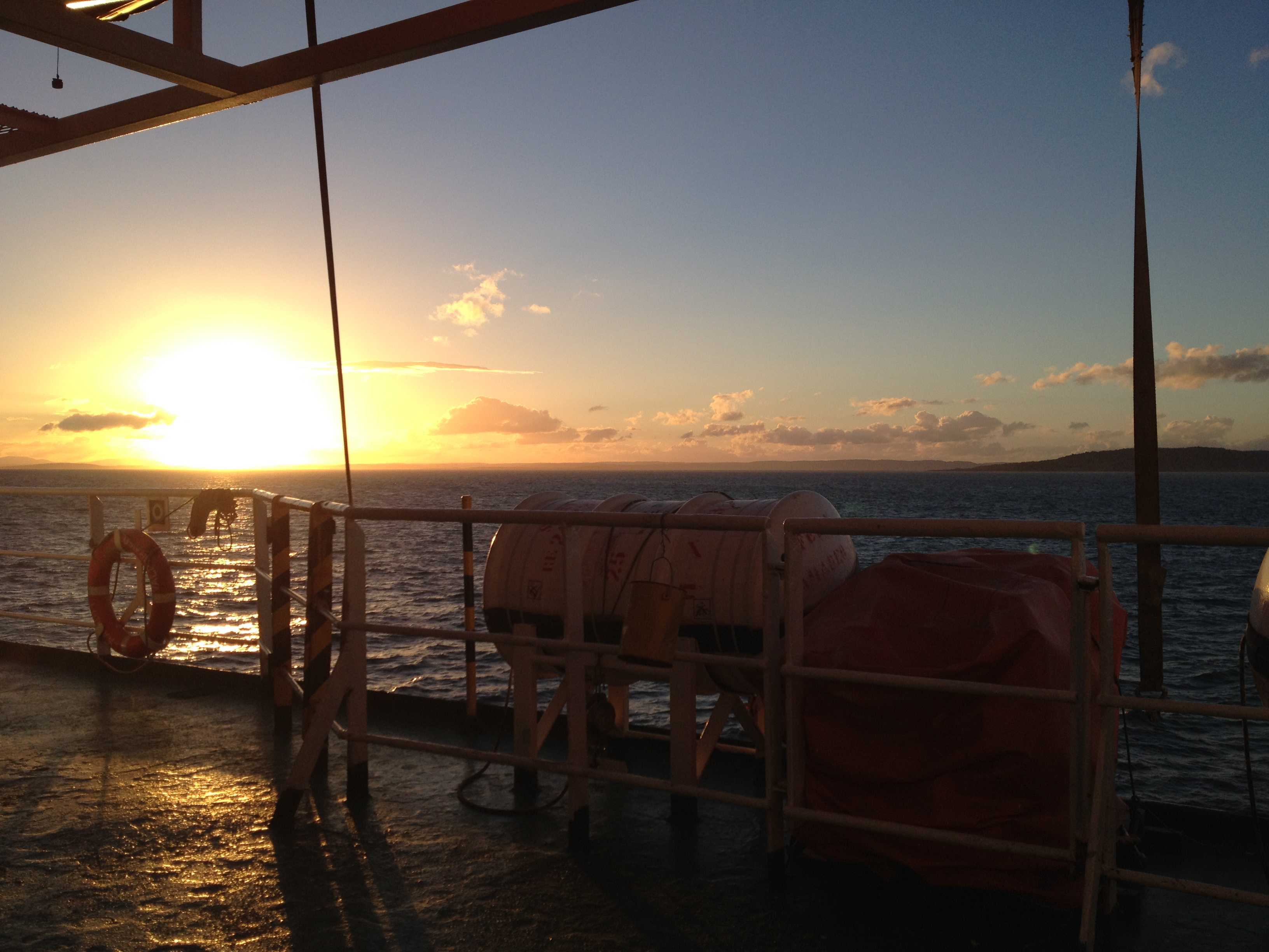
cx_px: 634
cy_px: 476
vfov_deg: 40.7
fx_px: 1283
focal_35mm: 35
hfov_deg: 52.6
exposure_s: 1/1534
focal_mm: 4.28
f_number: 2.4
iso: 50
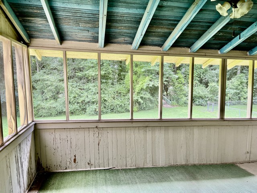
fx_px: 193
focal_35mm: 26
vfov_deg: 53.1
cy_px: 96
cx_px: 128
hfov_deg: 67.3
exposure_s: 1/122
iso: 50
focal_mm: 5.1
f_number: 1.6
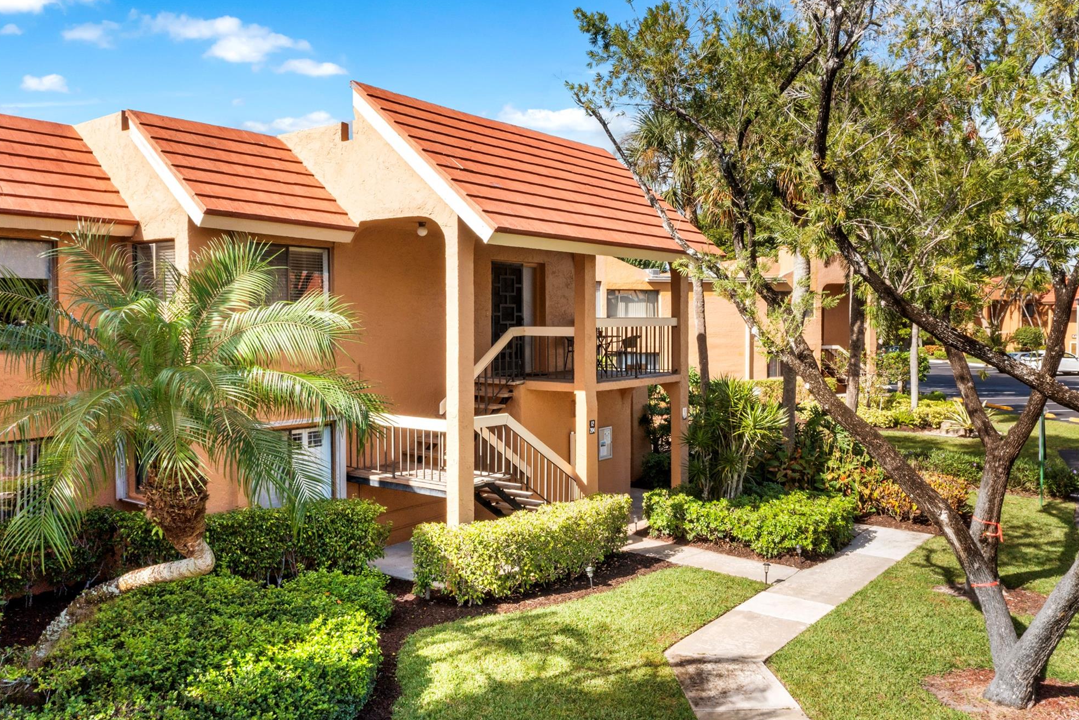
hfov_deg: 63.6
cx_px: 552
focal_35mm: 29
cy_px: 353
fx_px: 869
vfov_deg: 45.0
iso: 200
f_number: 9
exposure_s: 1/160
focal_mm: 10.26
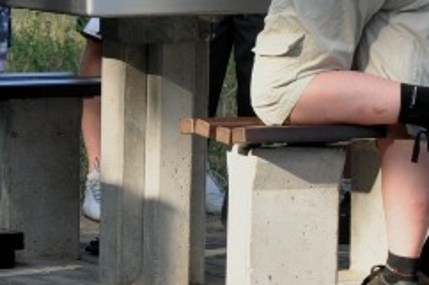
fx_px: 5021
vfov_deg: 3.2
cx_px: 80
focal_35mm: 422
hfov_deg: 4.9
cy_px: -84
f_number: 5.6
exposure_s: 1/1000
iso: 800
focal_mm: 85
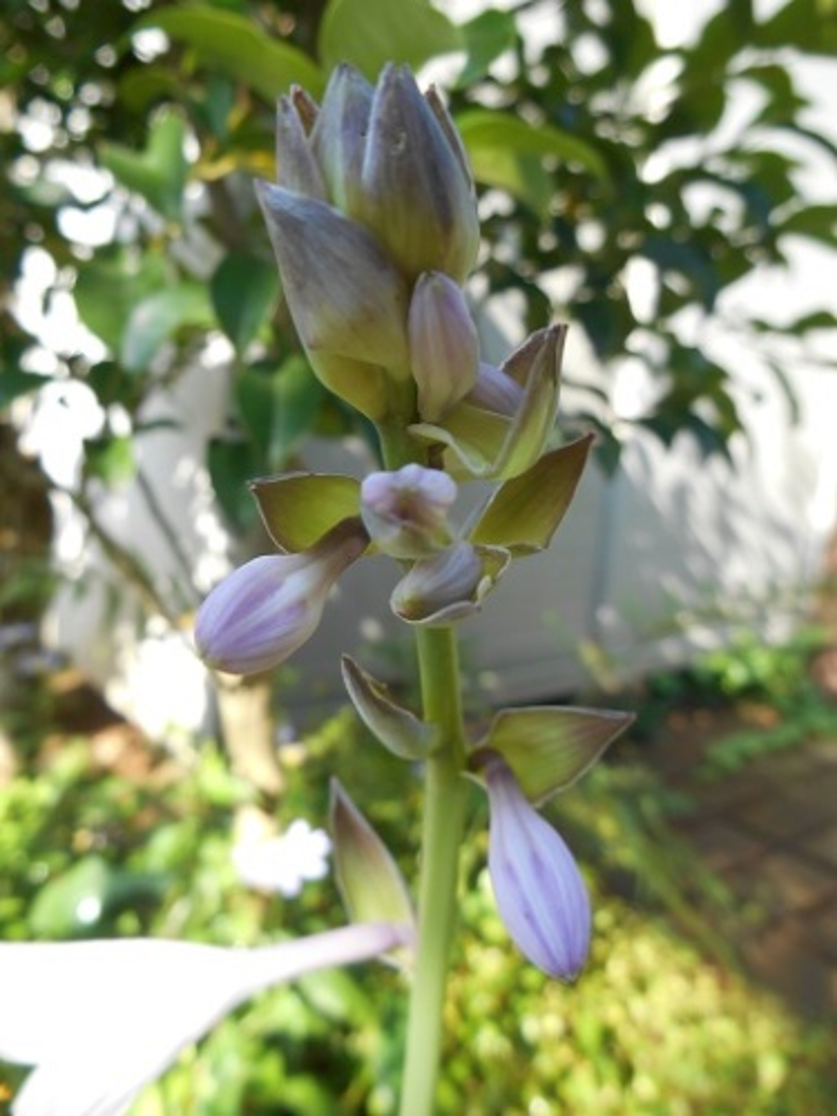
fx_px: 838
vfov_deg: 67.3
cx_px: 418
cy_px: 558
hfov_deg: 53.1
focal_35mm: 26
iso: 80
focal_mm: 4.7
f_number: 3.4
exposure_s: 1/100
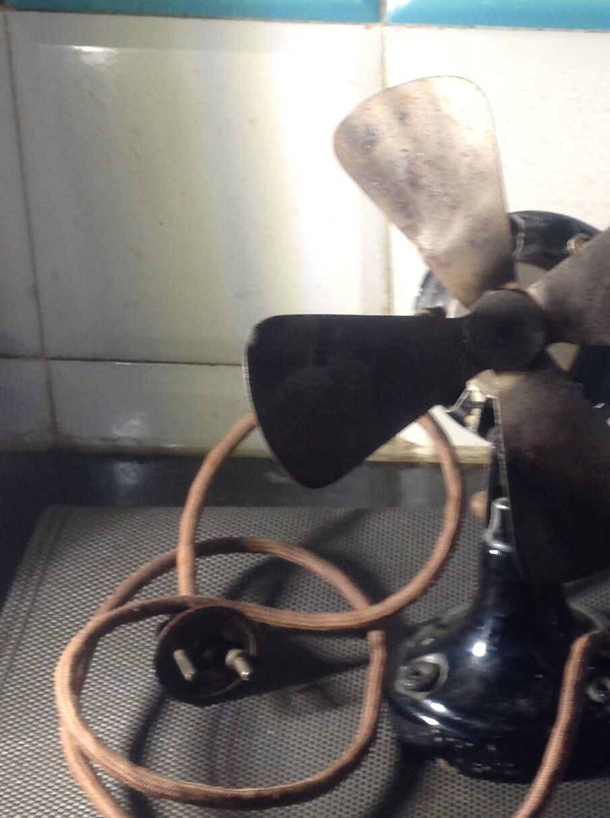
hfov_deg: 19.1
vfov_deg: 26.0
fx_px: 1768
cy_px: 416
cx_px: 583
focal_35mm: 75
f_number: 2.4
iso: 64
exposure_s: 1/15
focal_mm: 4.28
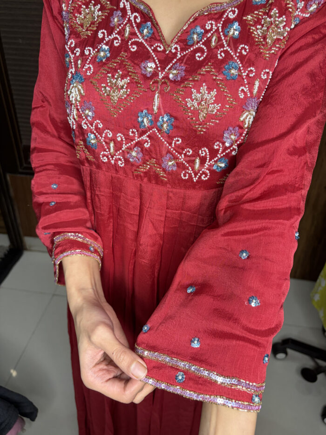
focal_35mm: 26
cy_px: 218
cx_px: 163
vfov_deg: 67.3
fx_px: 326
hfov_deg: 53.1
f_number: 1.6
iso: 100
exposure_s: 1/50
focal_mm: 5.96
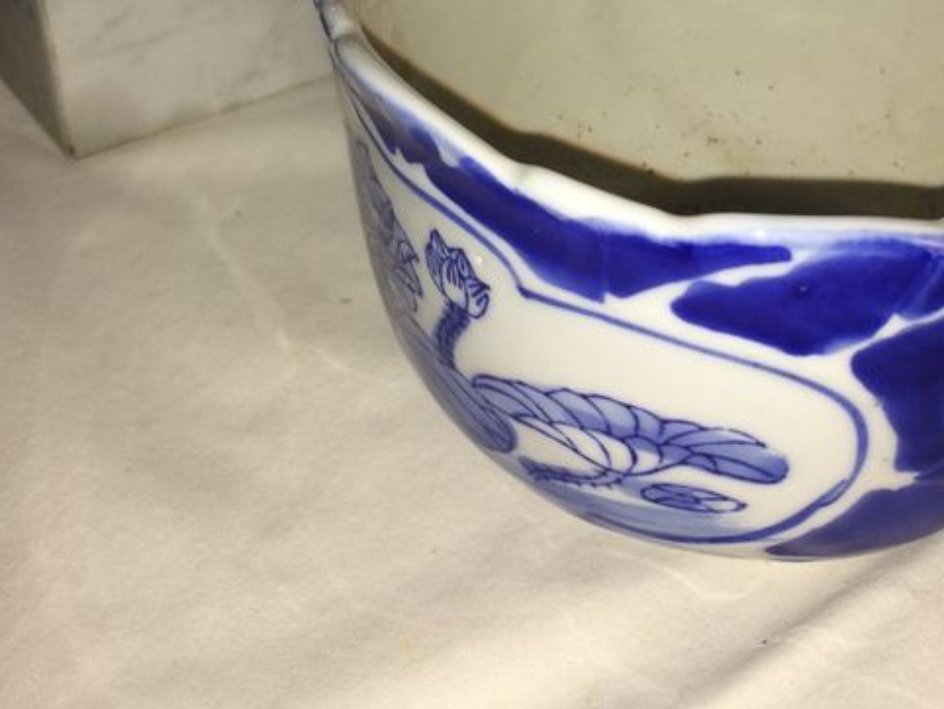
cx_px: 644
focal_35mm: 56
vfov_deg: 25.6
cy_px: 120
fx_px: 1528
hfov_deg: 34.0
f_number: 2.2
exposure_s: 1/107
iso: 32
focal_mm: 4.12
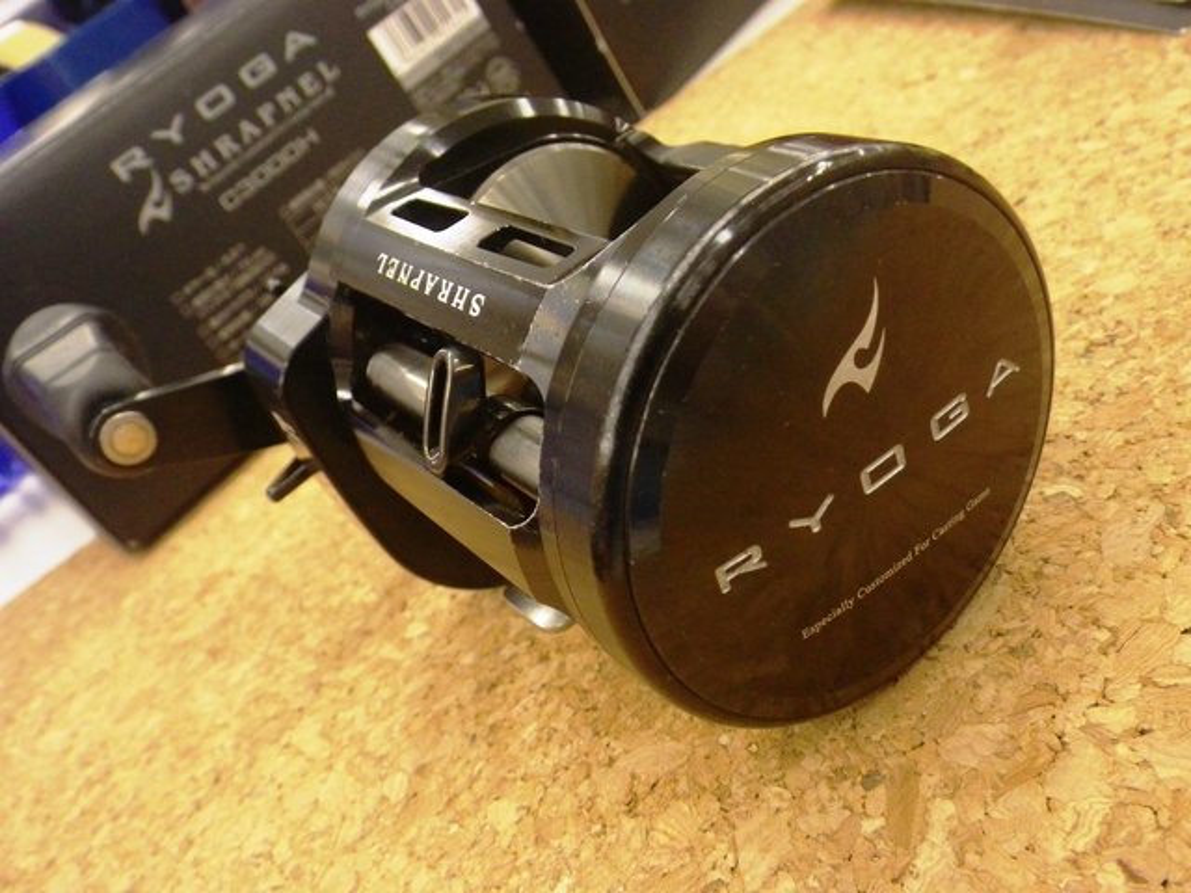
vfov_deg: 41.8
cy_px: 446
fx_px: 1170
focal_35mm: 34
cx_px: 596
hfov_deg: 54.0
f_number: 3.8
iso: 500
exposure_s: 1/50
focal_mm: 6.1
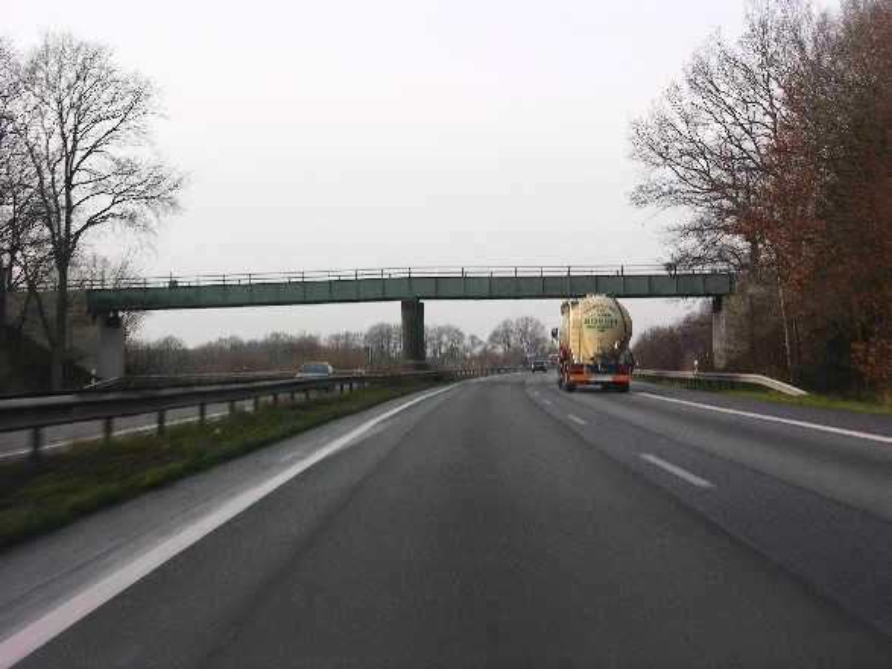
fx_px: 2010
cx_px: 446
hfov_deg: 25.0
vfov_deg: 18.9
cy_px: 334
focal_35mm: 78
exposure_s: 1/61.3
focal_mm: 19.9
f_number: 4.8
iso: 50
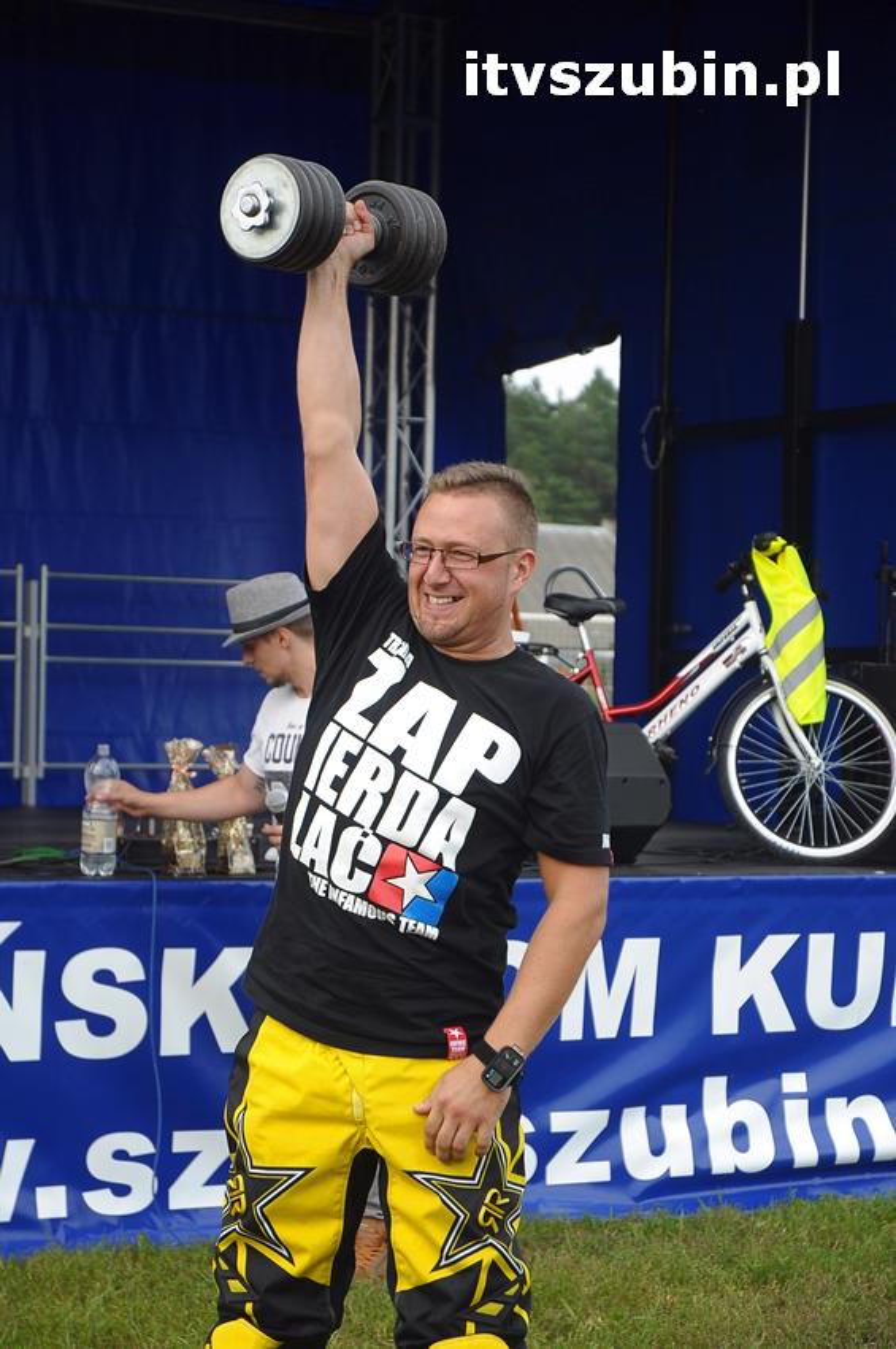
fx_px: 3647
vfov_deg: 20.9
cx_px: 448
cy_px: 674
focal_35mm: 98
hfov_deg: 14.0
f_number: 4.5
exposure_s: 1/320
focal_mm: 65
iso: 400
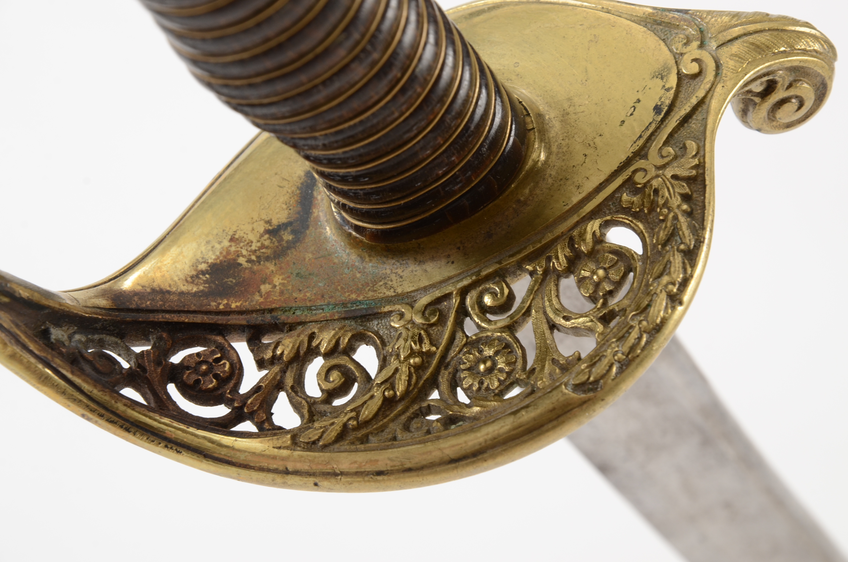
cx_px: 424
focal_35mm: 158
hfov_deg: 13.1
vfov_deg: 8.7
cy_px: 281
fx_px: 3702
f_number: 11
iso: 200
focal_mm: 105
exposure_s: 1/125
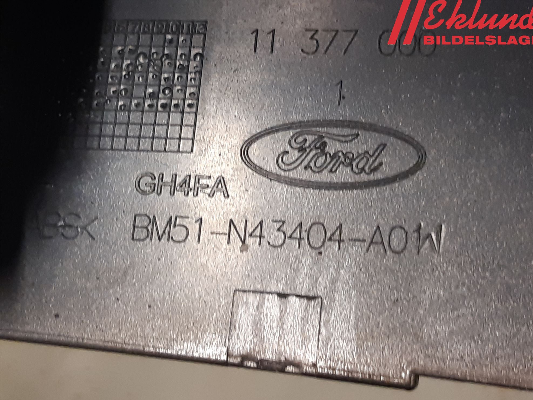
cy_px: 206
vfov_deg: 51.3
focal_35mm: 27
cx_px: 277
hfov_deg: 65.3
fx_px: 416
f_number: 1.7
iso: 200
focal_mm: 3.93
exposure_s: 1/50
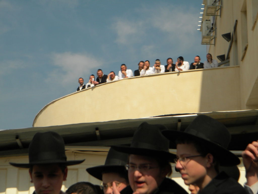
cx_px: 129
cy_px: 97
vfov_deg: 14.1
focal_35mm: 105
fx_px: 783
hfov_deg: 18.7
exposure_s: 1/334
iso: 80
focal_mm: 19
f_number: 9.4
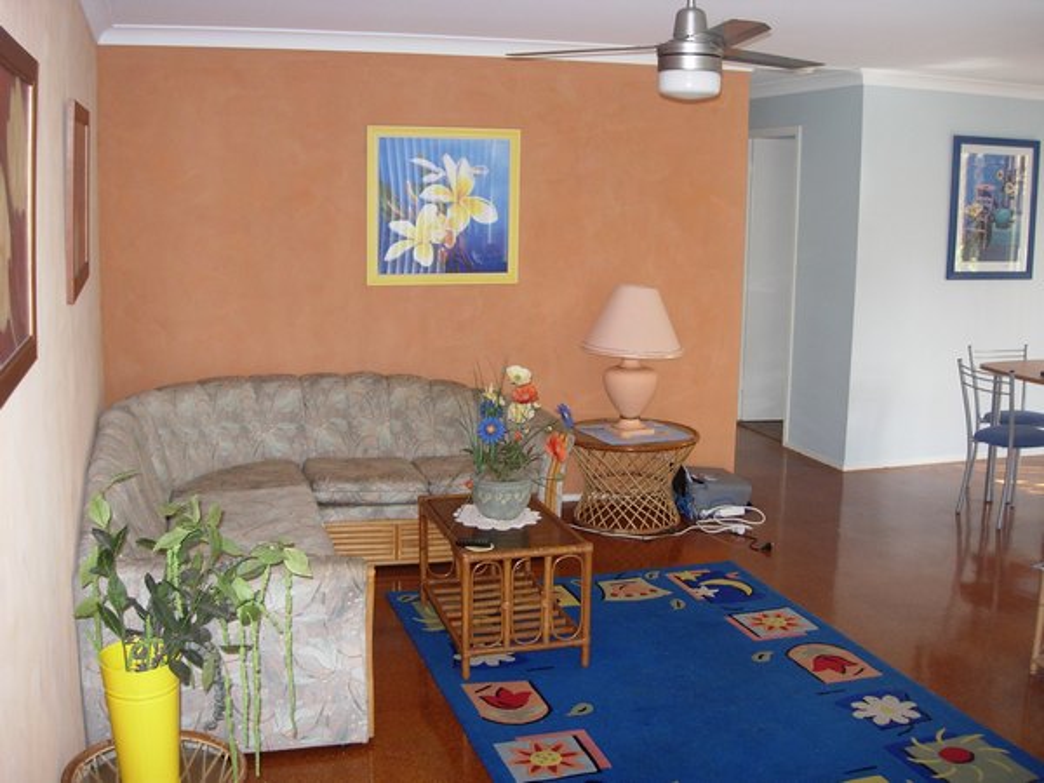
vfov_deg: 37.7
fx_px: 1146
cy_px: 392
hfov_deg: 49.0
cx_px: 522
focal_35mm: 38
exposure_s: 1/49.3
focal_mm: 7.8
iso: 122
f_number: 2.8
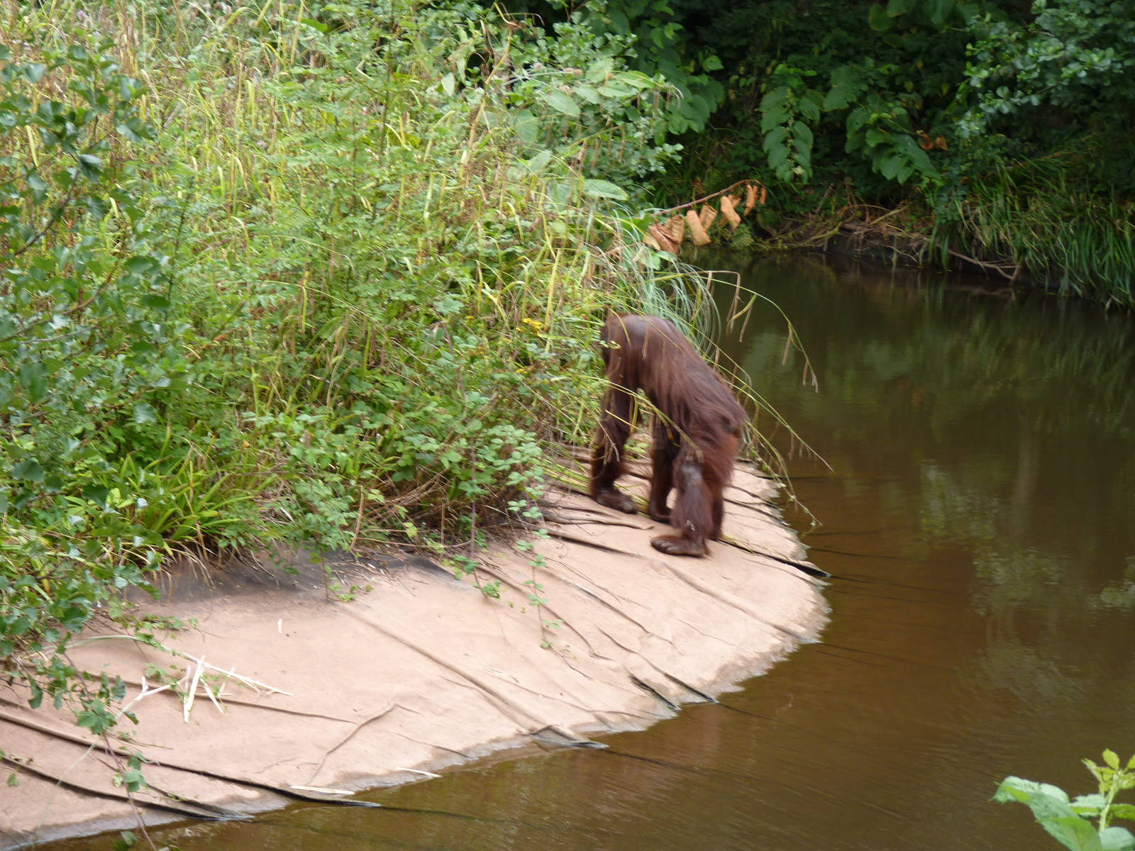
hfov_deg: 20.0
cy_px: 426
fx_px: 3213
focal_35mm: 98
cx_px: 568
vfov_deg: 15.1
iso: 80
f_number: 3.4
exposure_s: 1/80
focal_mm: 17.4
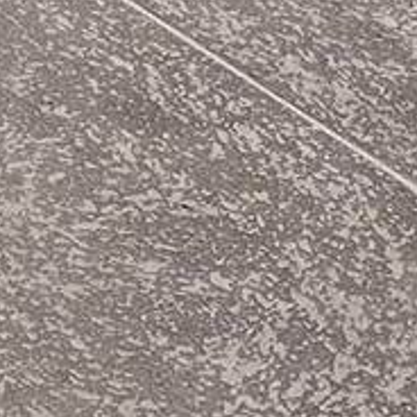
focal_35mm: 150
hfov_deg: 10.7
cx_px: -403
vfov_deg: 9.8
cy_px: -680
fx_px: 2044
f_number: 1.5
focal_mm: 5.7
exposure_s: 1/827
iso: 50
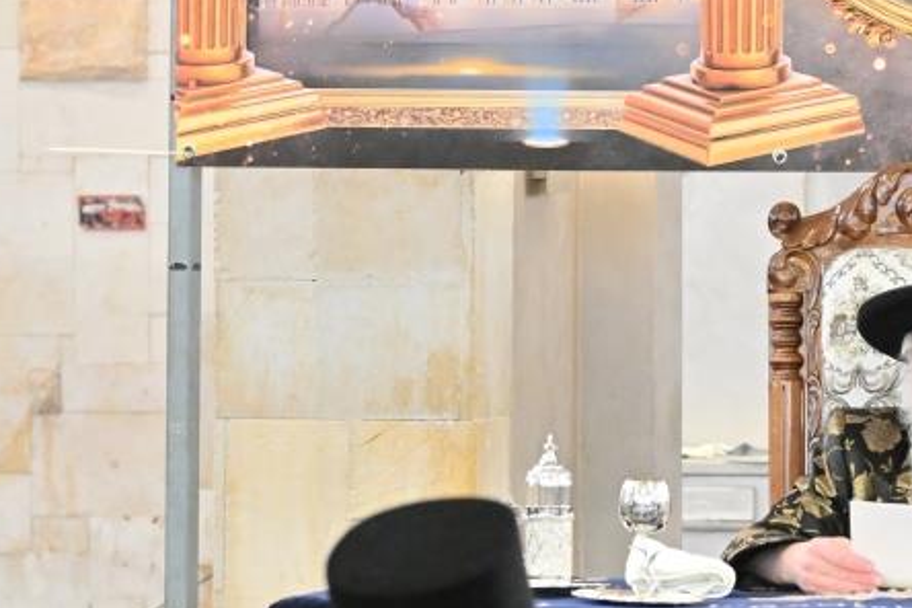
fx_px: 6308
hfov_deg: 8.2
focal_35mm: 249
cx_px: 887
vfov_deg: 5.5
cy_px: 68
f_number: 4
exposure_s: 1/100
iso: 1600
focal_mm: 72
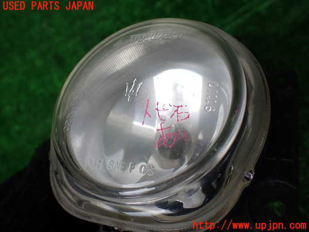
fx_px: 268
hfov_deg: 60.0
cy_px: 116
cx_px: 154
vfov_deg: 46.8
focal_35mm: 30
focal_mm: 5.4
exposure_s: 1/160
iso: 100
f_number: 2.3
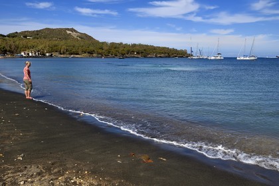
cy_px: 93
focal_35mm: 32
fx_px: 248
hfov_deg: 58.7
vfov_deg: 41.1
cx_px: 140
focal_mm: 32
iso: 200
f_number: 11
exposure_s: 1/400
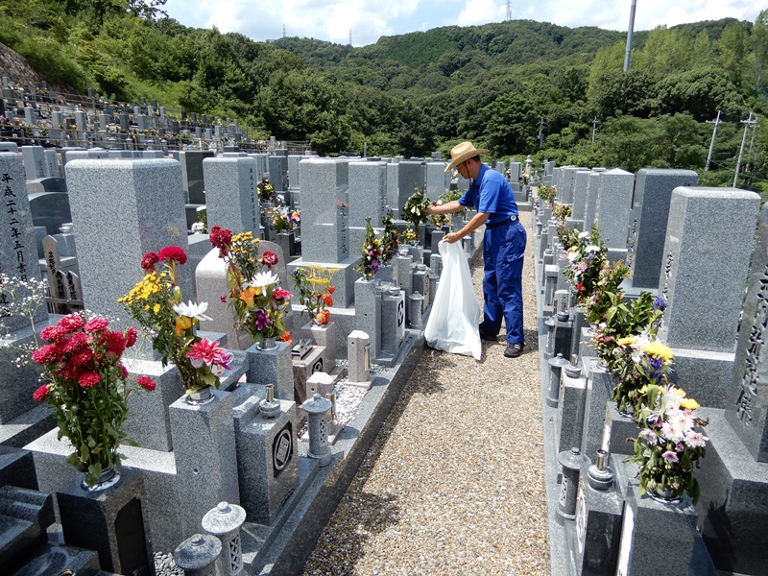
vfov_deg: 56.8
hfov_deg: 71.6
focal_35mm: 24
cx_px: 384
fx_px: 532
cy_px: 288
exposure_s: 1/800
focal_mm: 4.3
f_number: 3.4
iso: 80
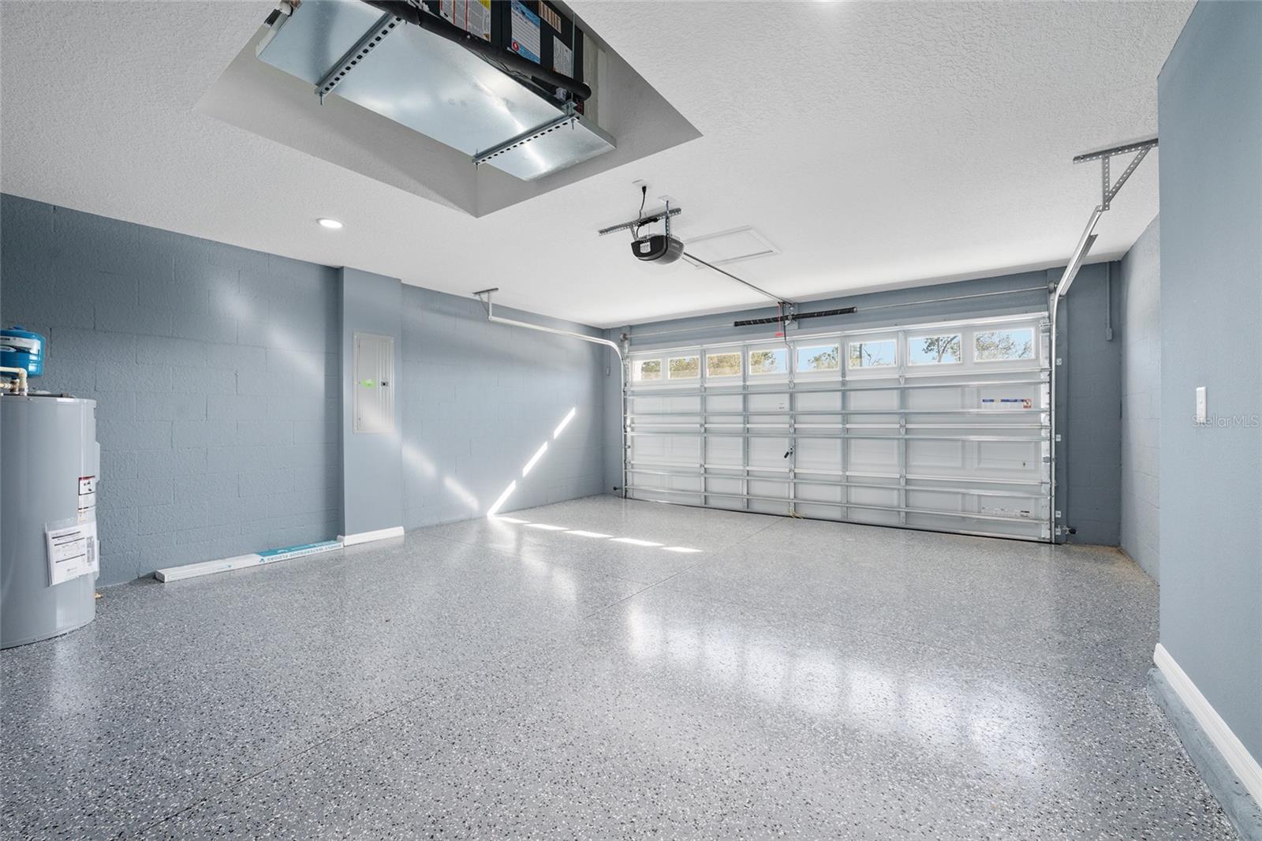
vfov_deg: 81.2
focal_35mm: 14
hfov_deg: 104.3
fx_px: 491
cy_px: 420
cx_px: 631
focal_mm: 14
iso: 500
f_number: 7.1
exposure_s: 1/10
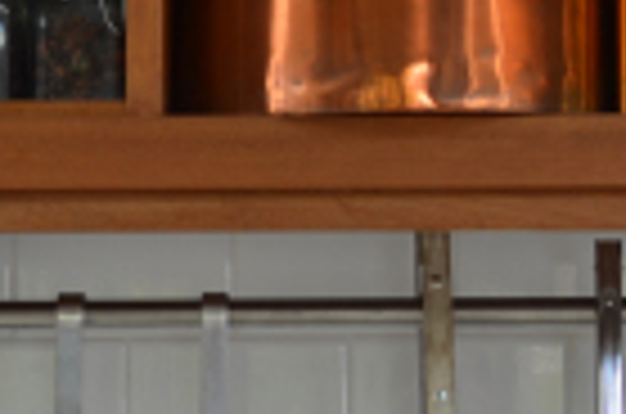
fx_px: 3314
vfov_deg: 7.2
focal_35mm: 191
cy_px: 130
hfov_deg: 10.7
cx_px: 563
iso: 100
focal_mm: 28
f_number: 4.5
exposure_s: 1/5
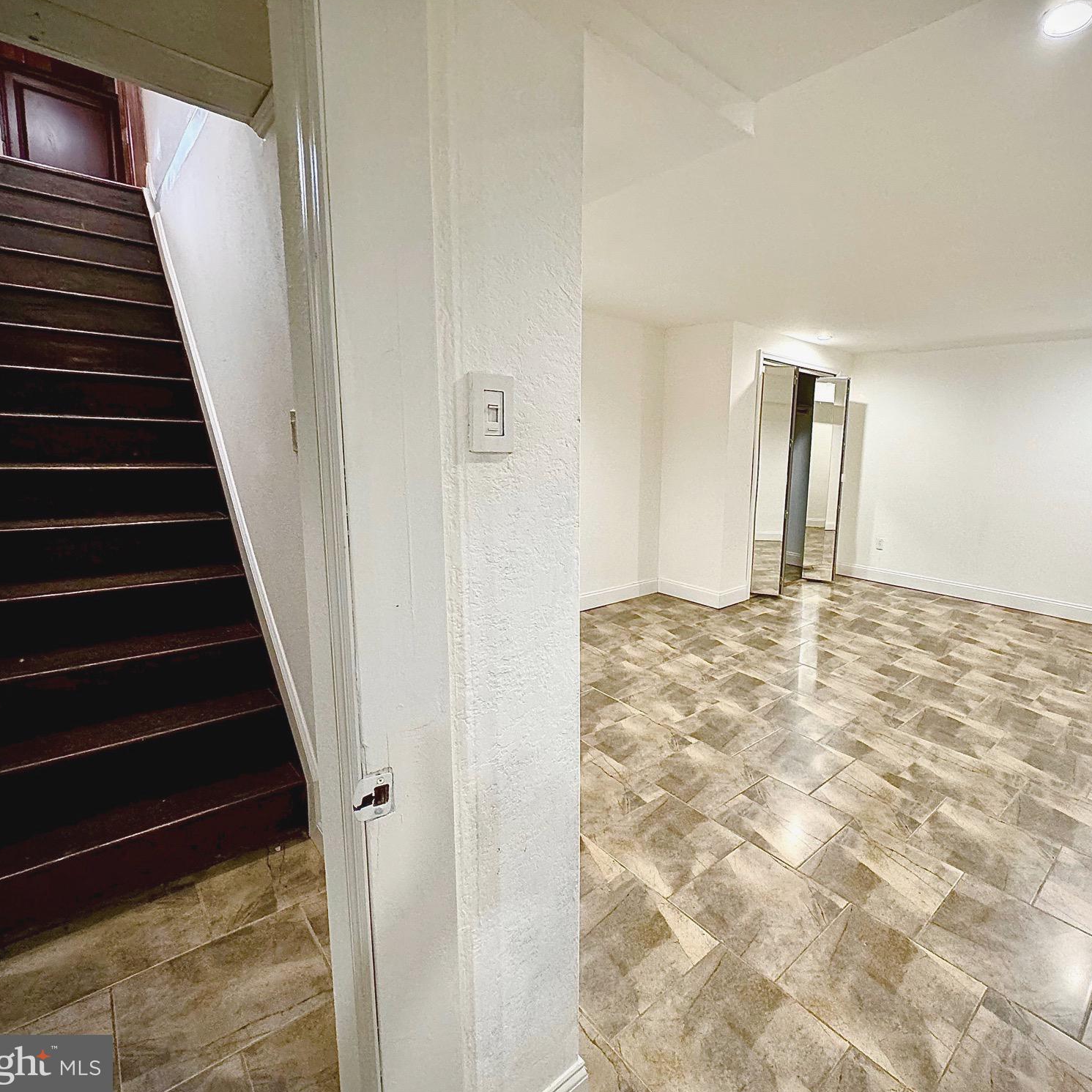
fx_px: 607
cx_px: 680
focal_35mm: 17
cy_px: 532
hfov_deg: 82.4
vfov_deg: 84.0
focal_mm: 2.22
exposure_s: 1/60
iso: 250
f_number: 2.2
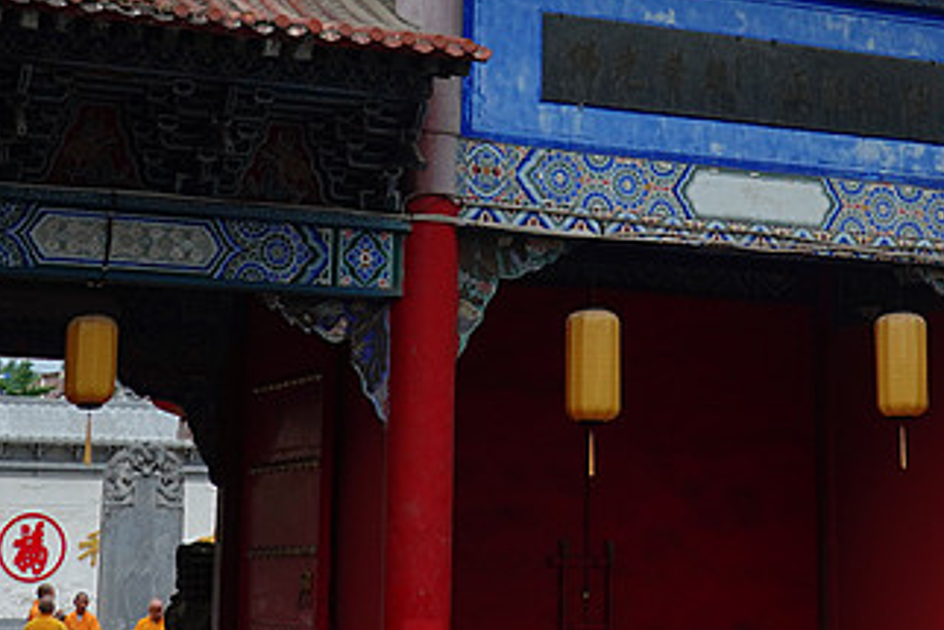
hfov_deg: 23.2
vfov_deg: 15.6
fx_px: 2282
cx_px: 698
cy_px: 107
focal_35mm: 87
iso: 125
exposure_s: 1/640
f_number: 5.6
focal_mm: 13.03
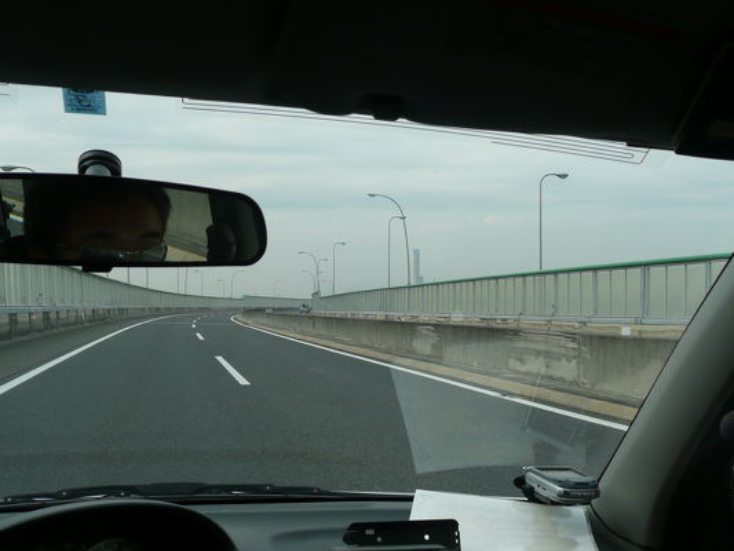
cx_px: 427
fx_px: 827
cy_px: 260
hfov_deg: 47.7
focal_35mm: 39
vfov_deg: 36.8
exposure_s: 1/500
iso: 100
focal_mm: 5.2
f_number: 3.5
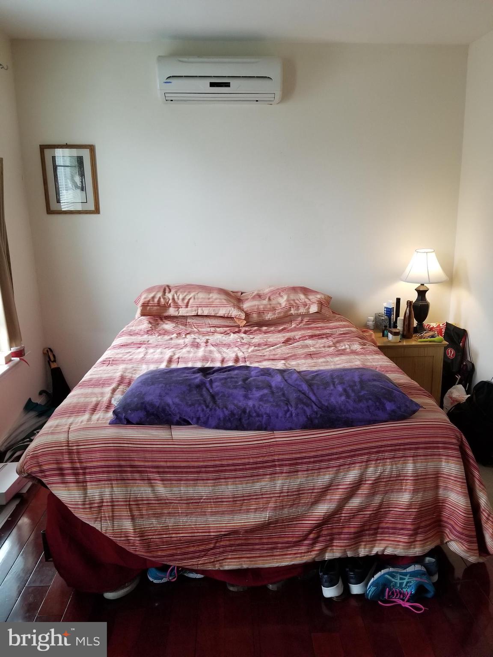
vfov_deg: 67.3
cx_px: 246
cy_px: 328
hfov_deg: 53.1
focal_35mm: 26
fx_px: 494
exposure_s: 1/24
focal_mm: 4.25
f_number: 1.7
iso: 200
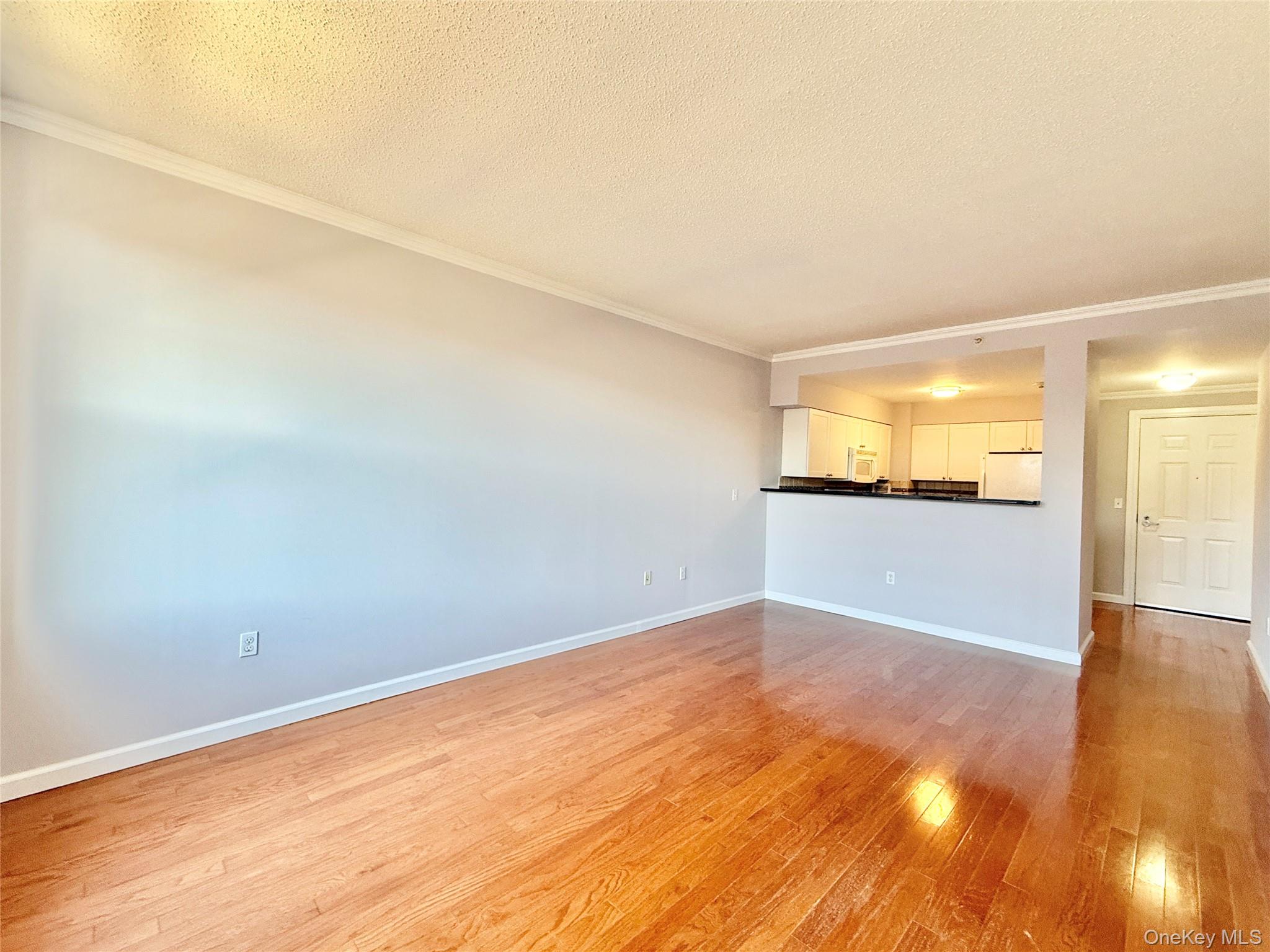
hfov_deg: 102.1
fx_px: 514
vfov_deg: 85.7
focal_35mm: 14
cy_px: 476
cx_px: 635
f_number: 2.2
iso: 160
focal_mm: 2.22
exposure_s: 1/120
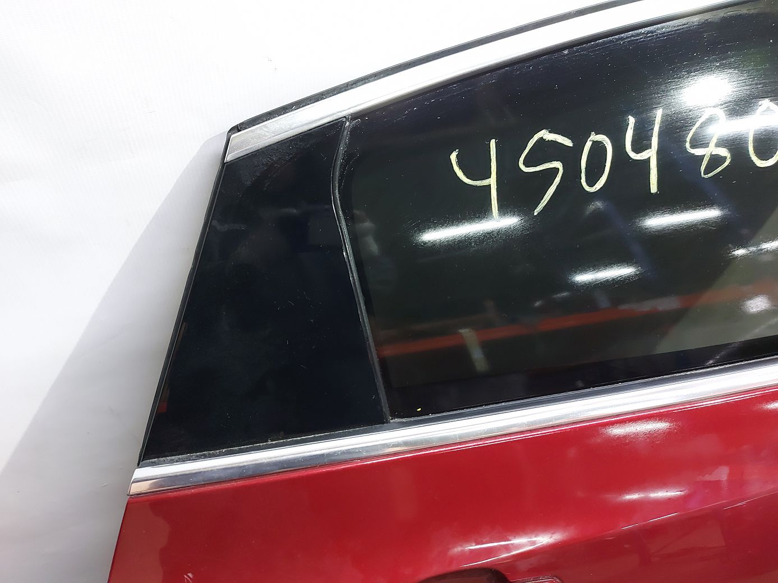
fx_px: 539
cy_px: 292
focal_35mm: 24
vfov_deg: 56.8
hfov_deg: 71.6
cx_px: 389
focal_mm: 5.23
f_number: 1.8
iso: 250
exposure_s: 1/25
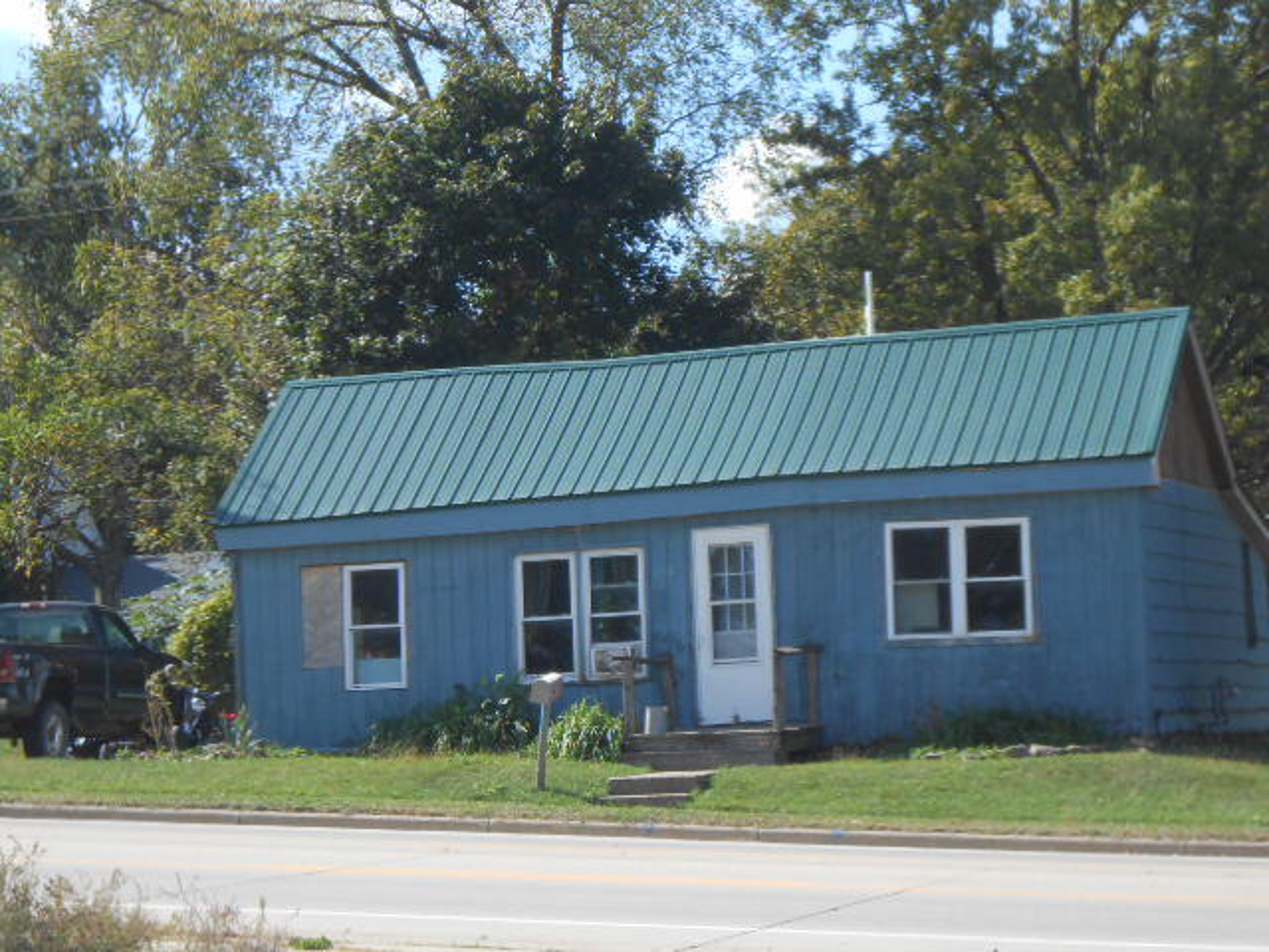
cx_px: 634
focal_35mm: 119
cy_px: 476
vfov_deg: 12.5
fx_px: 4362
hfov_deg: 16.6
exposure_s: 1/500
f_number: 5.5
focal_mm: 21.2
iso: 160
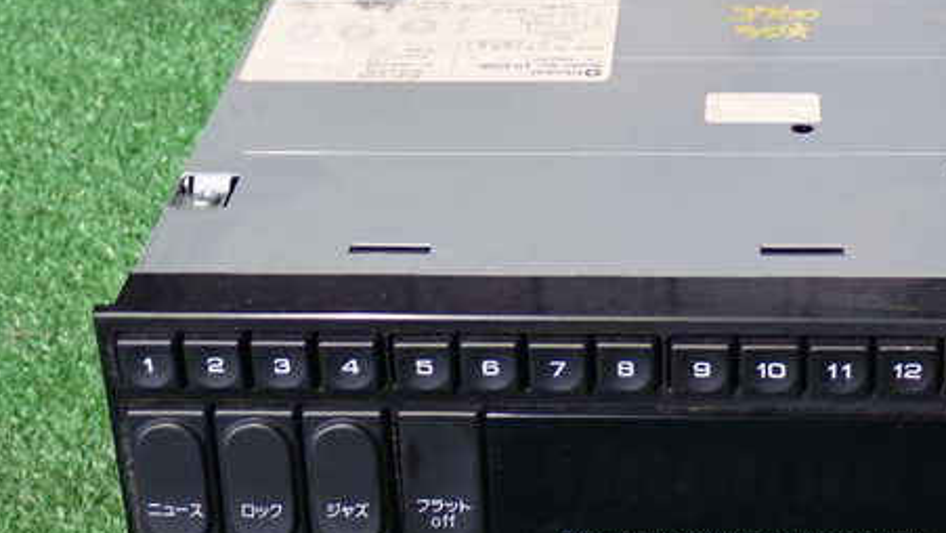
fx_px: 2108
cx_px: 612
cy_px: 195
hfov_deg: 25.2
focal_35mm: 84
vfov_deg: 14.4
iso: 800
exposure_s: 1/25
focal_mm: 10.35
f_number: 3.5
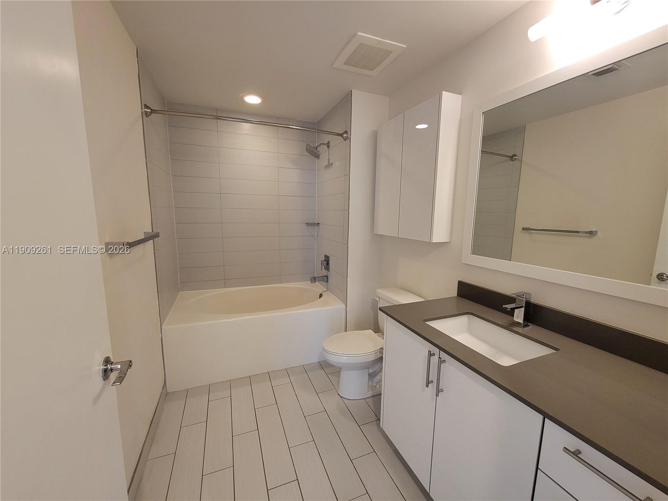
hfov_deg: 106.2
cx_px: 334
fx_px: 251
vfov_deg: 89.9
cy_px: 250
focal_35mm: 13
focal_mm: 2.2
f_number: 2.2
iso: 320
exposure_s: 1/47
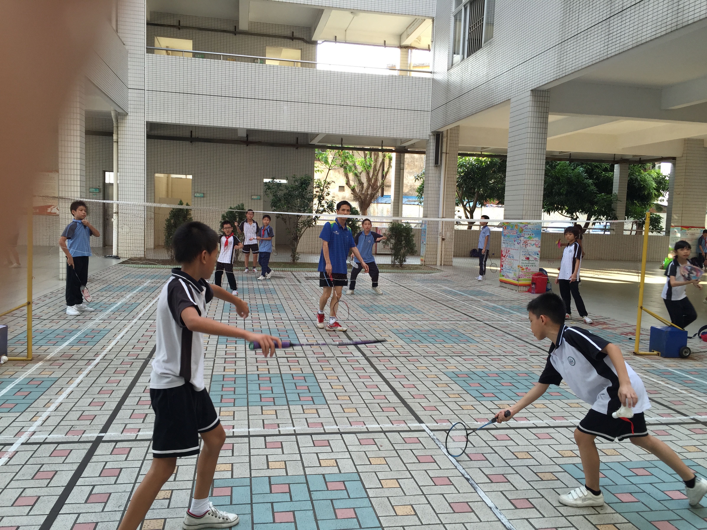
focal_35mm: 29
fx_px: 592
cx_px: 354
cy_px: 265
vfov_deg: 48.2
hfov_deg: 61.7
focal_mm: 4.15
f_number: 2.2
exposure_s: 1/120
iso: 40
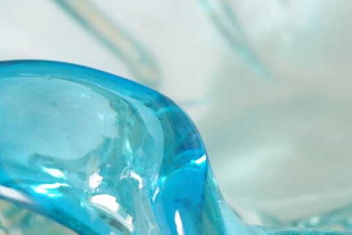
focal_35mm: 175
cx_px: 297
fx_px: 1711
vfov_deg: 7.8
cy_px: 93
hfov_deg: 11.7
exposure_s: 1/30
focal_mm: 35
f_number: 5.6
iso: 800
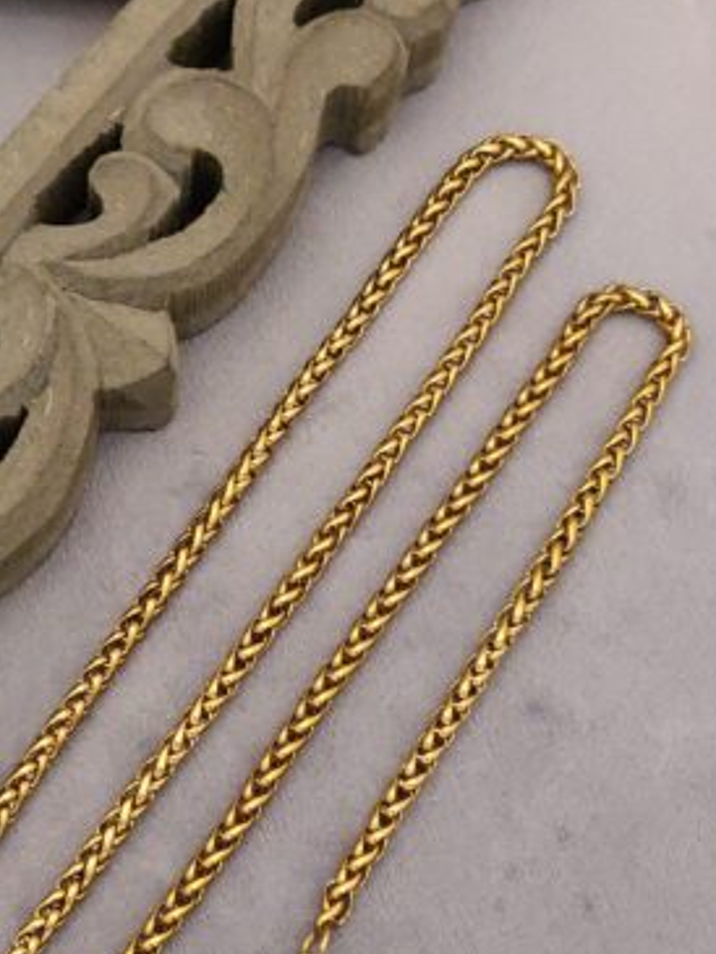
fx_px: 882
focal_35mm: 32
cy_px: 595
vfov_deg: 56.1
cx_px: 290
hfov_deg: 44.0
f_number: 1.7
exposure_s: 1/14
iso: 2000
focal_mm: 4.25
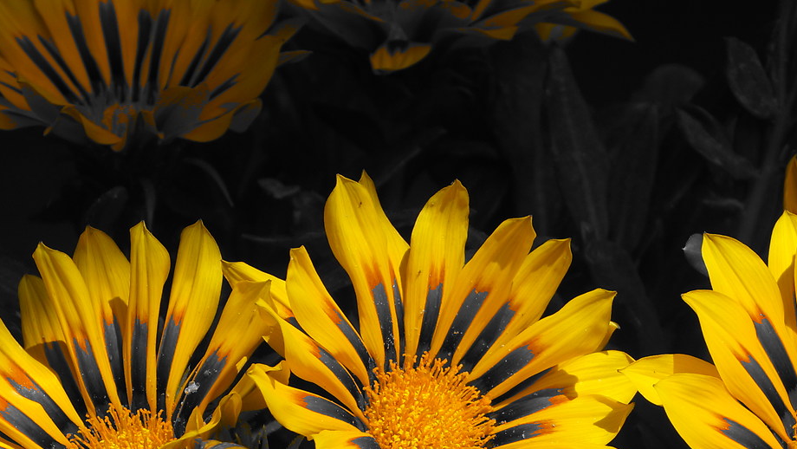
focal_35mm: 143
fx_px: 3030
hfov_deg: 14.9
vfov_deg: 8.4
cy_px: 491
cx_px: 562
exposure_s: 1/400
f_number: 9
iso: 100
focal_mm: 35
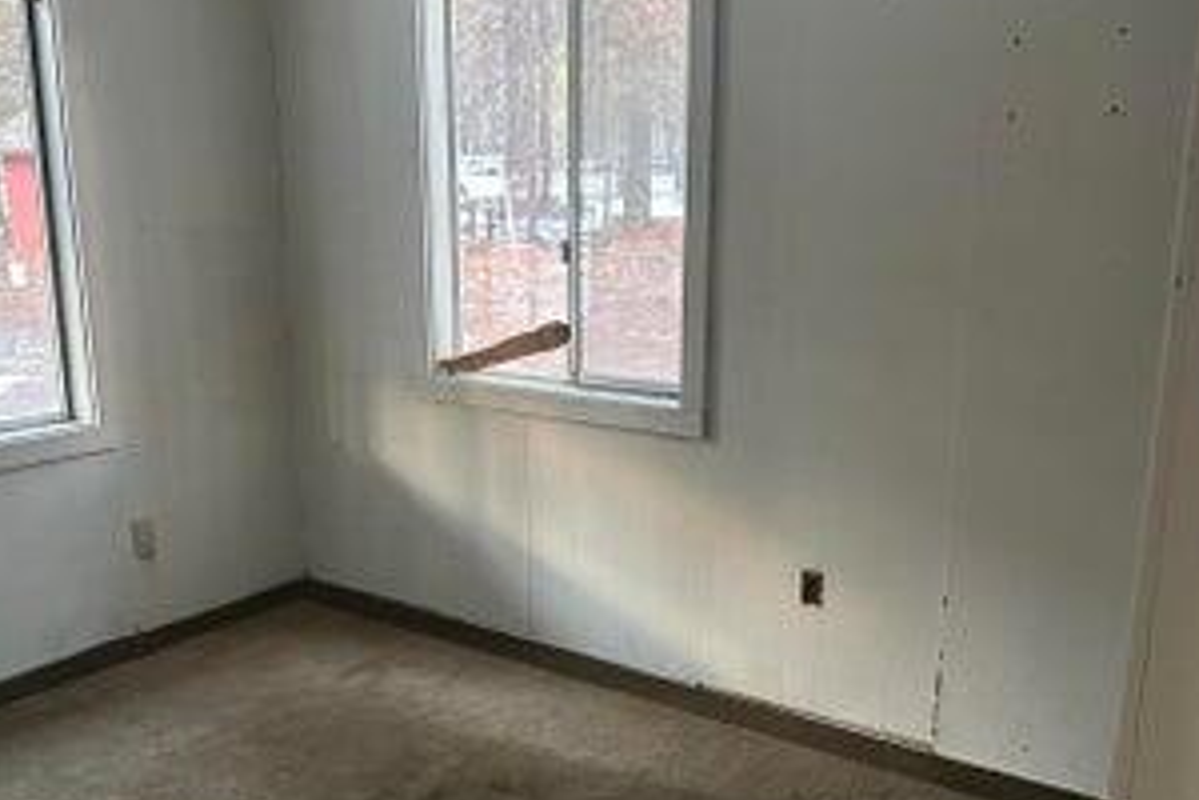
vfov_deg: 33.1
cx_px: 508
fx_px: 1332
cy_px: 532
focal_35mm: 40
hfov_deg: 48.3
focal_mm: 6.86
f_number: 1.78
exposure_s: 1/60
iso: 640
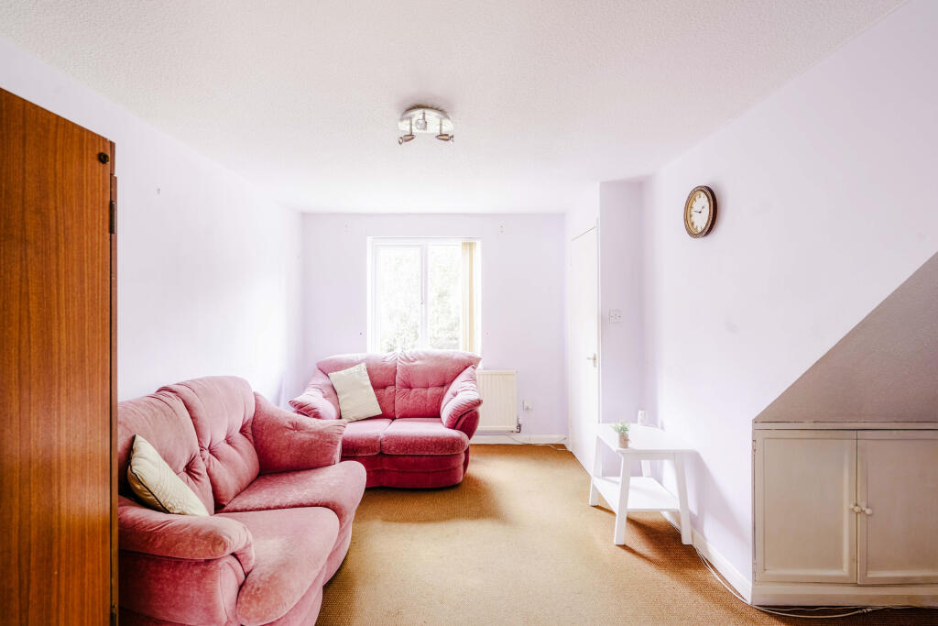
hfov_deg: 96.7
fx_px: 417
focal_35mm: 16
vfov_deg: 73.8
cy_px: 313
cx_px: 469
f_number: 8
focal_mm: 16
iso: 400
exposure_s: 1/100
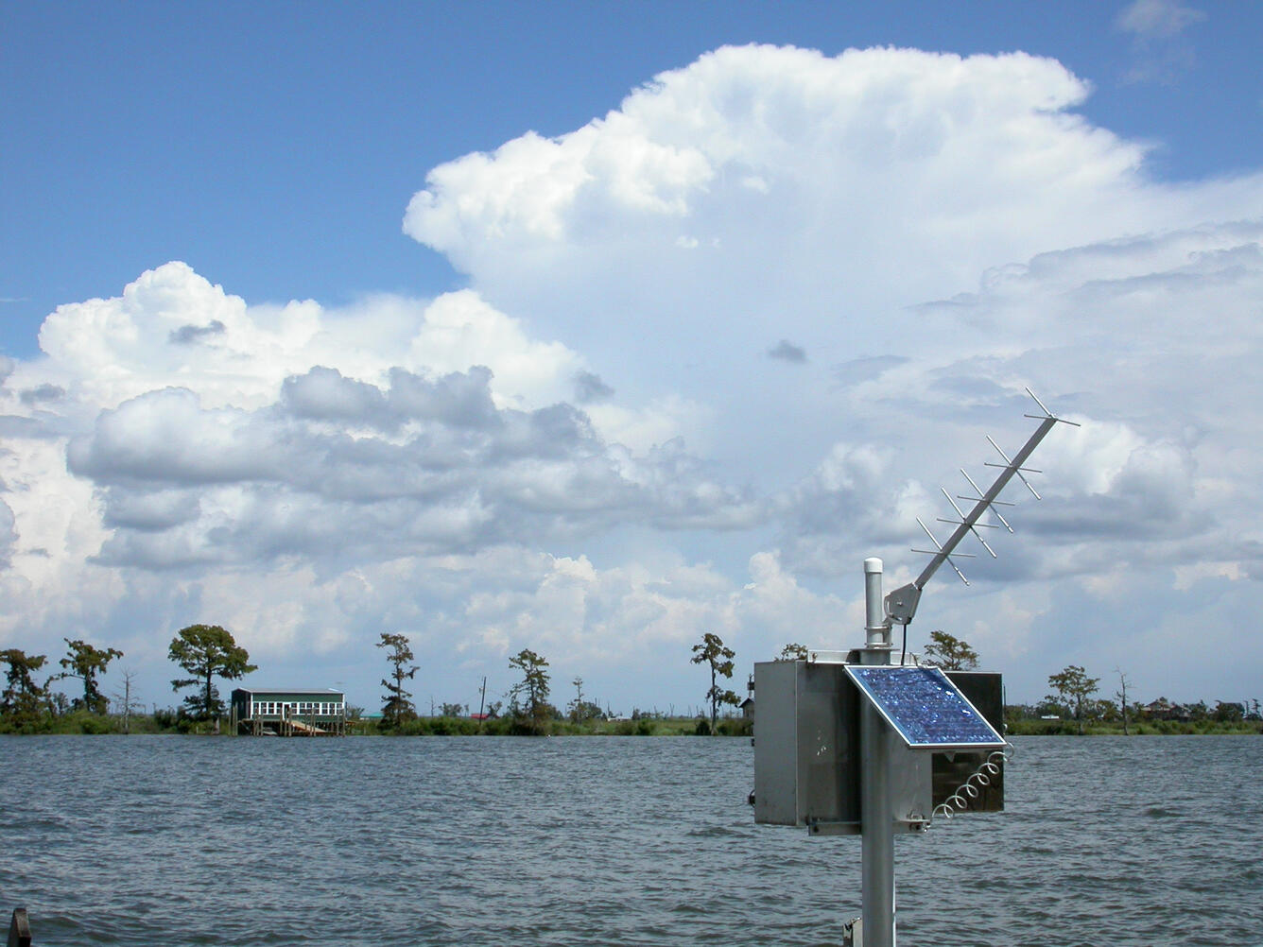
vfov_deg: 24.8
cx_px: 632
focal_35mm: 59
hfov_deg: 32.7
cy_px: 474
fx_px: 2153
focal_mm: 12.2
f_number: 8.7
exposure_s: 1/510
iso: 100
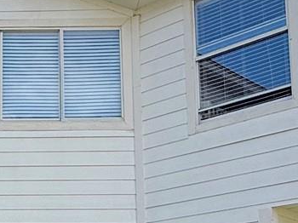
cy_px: 249
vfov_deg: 17.3
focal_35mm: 82
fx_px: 705
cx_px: -2
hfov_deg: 22.9
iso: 50
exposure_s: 1/1698
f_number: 2.2
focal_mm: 2.22
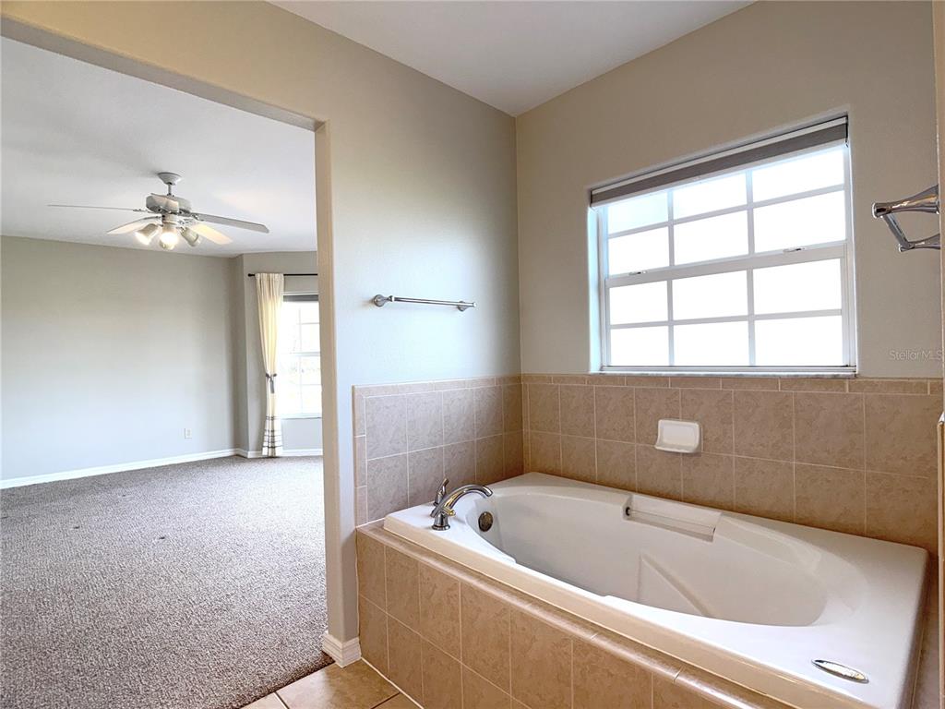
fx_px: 655
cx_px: 472
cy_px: 354
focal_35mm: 24
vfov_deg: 56.8
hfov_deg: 71.6
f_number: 1.78
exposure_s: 1/314
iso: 100
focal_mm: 6.76
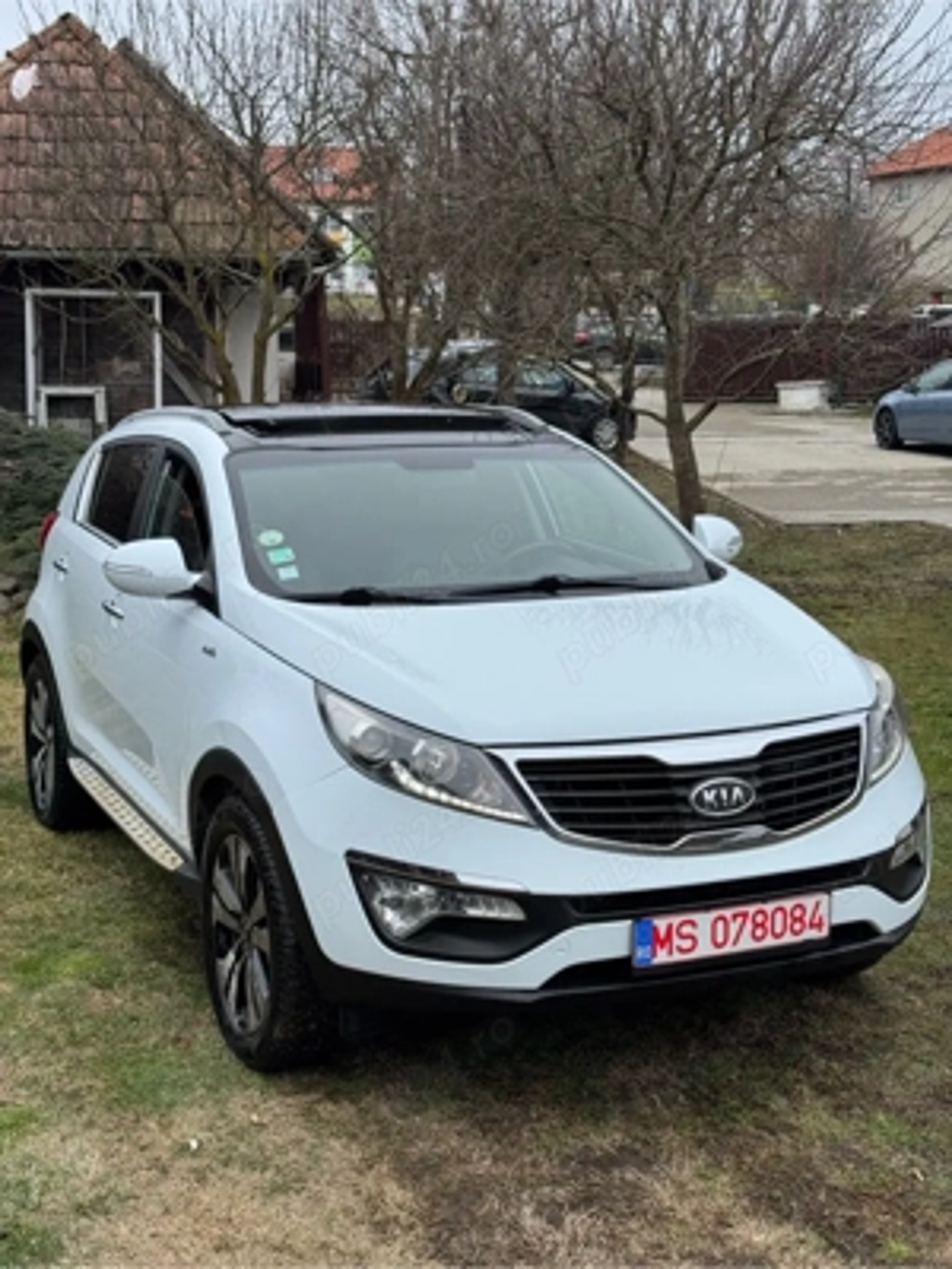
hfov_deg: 30.3
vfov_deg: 39.7
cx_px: 476
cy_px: 634
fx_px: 1760
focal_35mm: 48
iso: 64
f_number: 1.78
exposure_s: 1/1984
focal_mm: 6.76
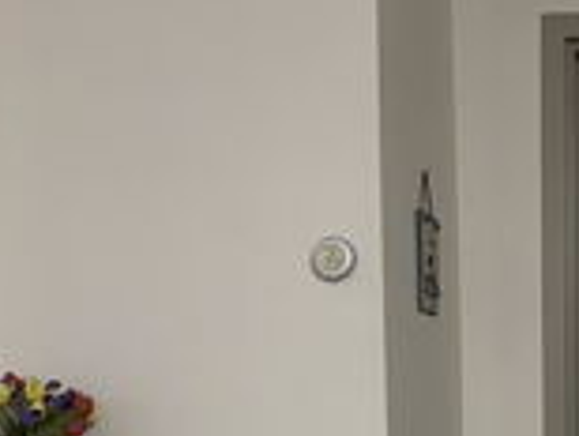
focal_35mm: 72
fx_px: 1206
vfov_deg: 19.5
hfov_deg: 25.6
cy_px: 496
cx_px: 585
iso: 640
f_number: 1.6
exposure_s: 1/30
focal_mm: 5.96
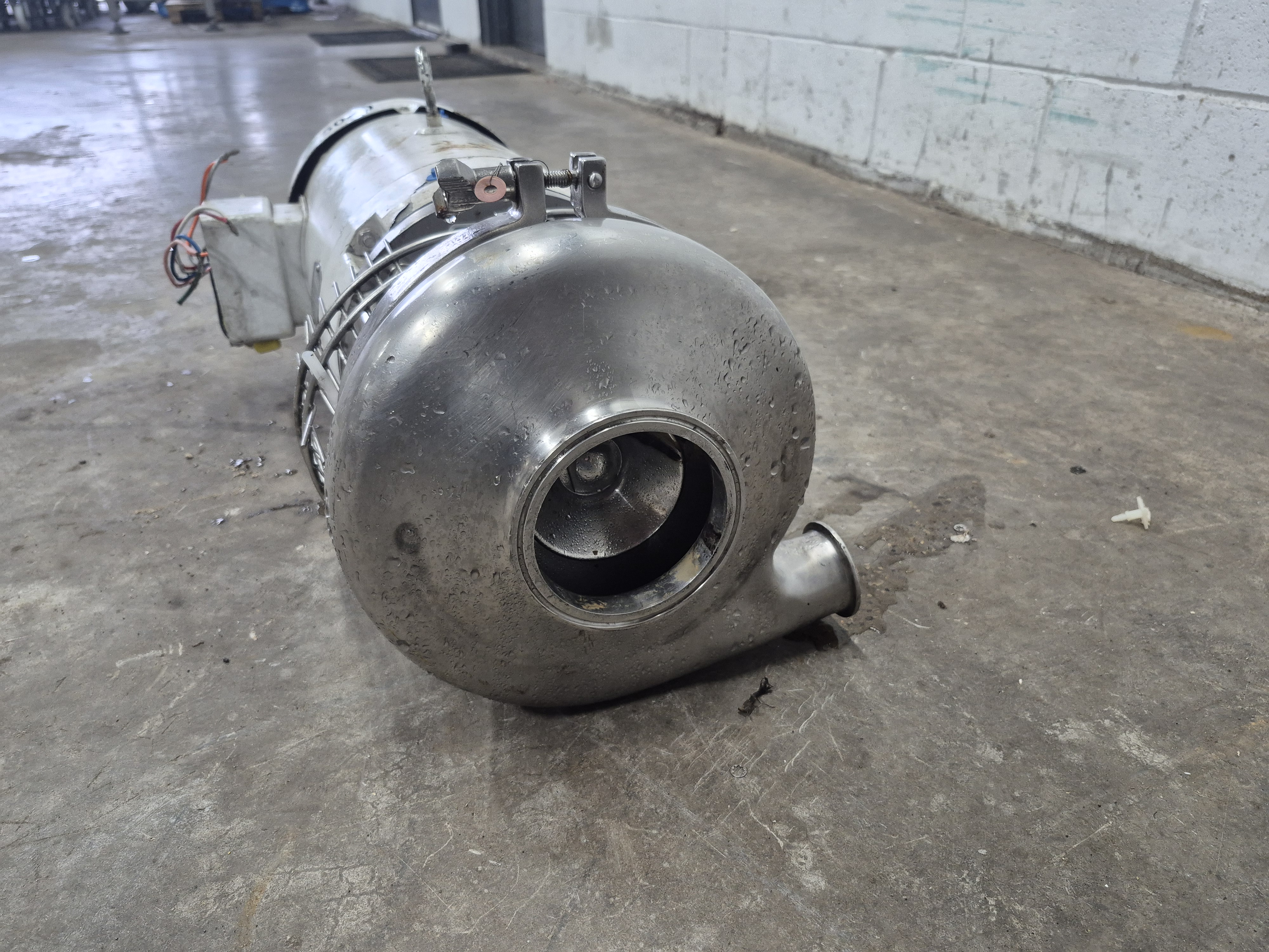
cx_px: 634
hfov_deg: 73.9
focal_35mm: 23
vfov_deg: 58.9
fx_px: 843
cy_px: 476
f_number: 1.8
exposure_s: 1/120
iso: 320
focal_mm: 5.4
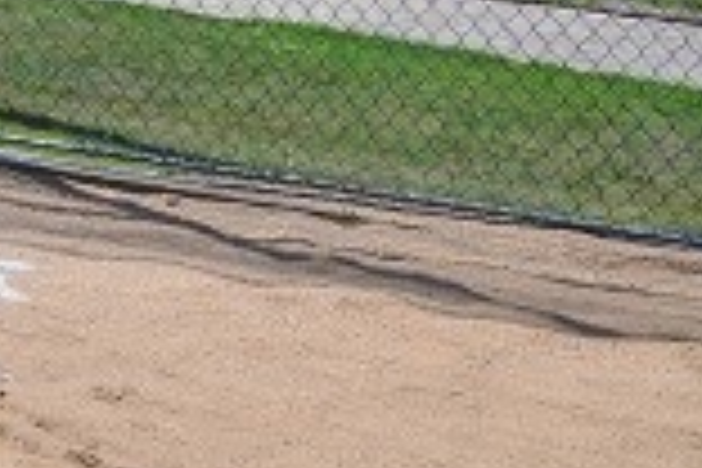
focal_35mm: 101
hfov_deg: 18.1
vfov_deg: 13.1
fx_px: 1969
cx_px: -338
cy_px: -128
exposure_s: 1/320
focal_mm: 22
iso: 200
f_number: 9
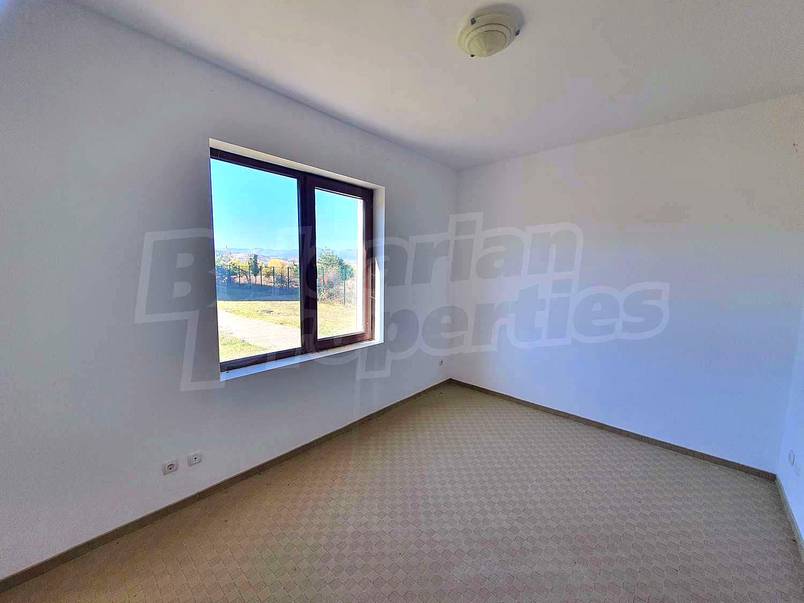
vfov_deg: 89.9
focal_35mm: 13
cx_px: 402
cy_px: 302
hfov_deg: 106.2
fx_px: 302
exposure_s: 1/129
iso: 50
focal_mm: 1.8
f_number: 2.2
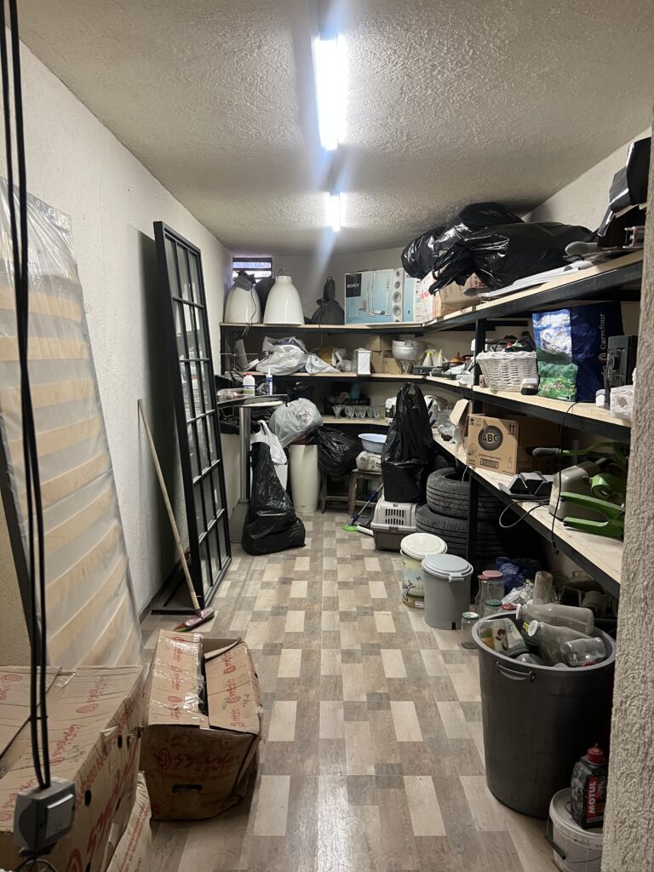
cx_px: 327
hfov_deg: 53.1
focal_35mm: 26
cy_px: 436
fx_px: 655
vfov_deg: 67.3
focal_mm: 5.7
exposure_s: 1/50
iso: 160
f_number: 1.5
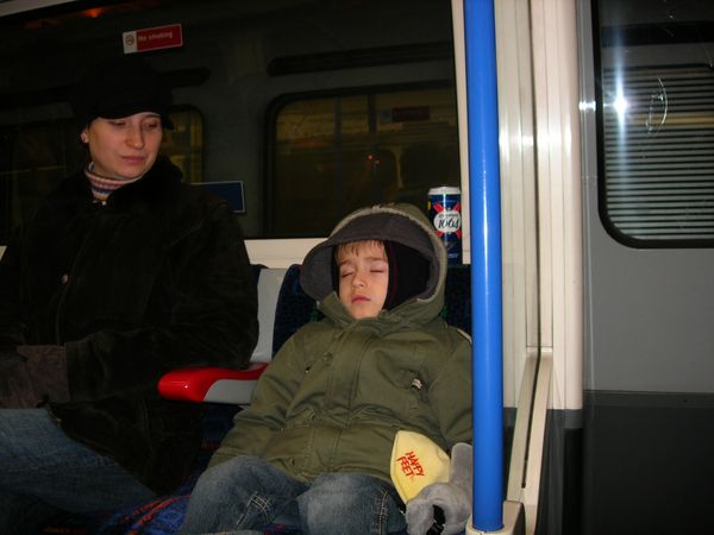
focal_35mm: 38
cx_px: 357
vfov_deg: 37.7
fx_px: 784
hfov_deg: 49.0
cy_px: 268
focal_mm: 7.8
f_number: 2.8
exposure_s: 1/60.1
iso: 64
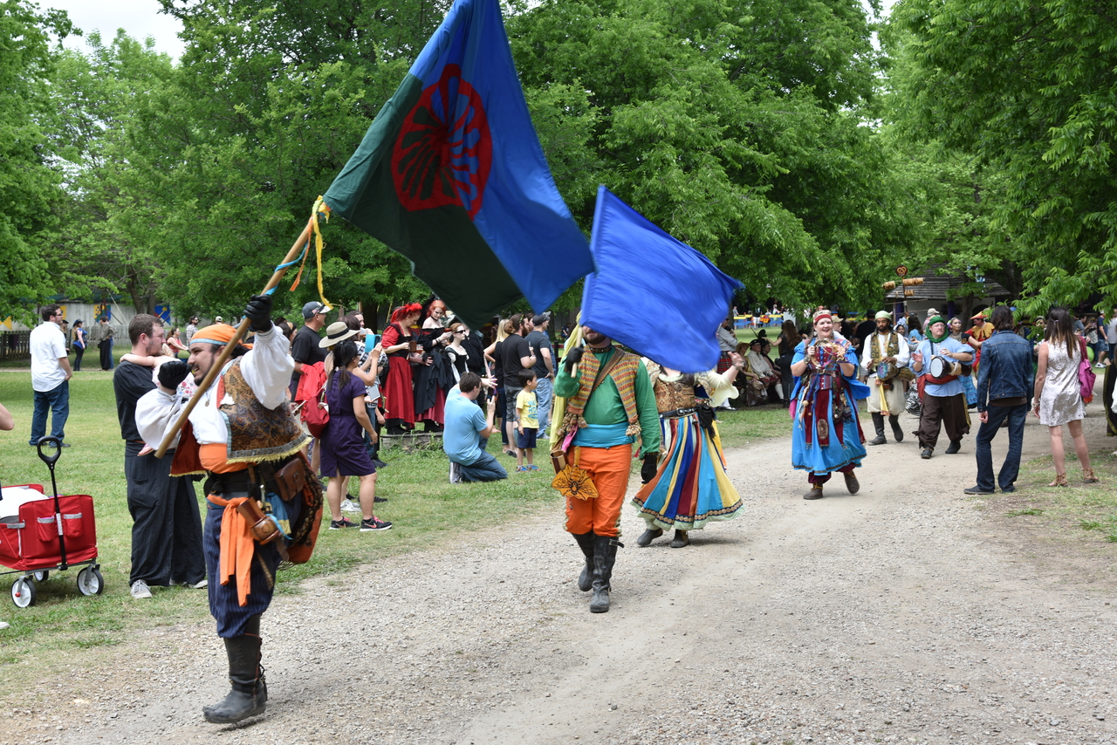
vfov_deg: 29.3
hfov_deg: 42.7
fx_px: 1428
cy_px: 372
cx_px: 558
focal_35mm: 46
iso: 100
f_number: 6.3
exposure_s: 1/160
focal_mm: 46
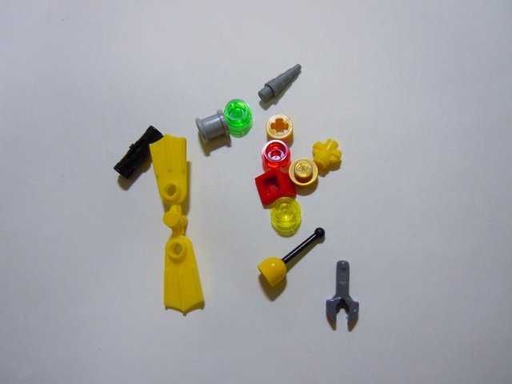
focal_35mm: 30
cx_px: 256
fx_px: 444
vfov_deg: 46.8
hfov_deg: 60.0
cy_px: 192
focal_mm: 5.4
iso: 400
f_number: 3.5
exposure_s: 1/25
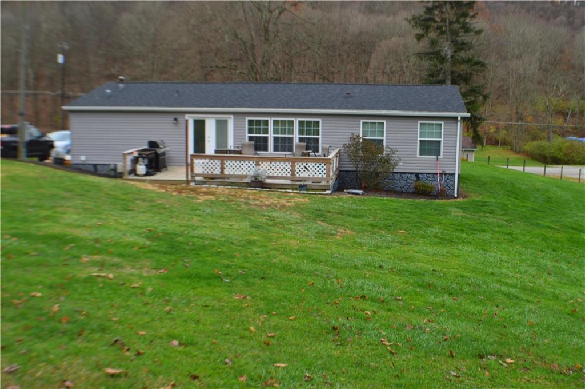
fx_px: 828
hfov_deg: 38.9
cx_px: 292
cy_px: 194
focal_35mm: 51
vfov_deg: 26.4
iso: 400
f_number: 9
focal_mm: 34
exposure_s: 1/125
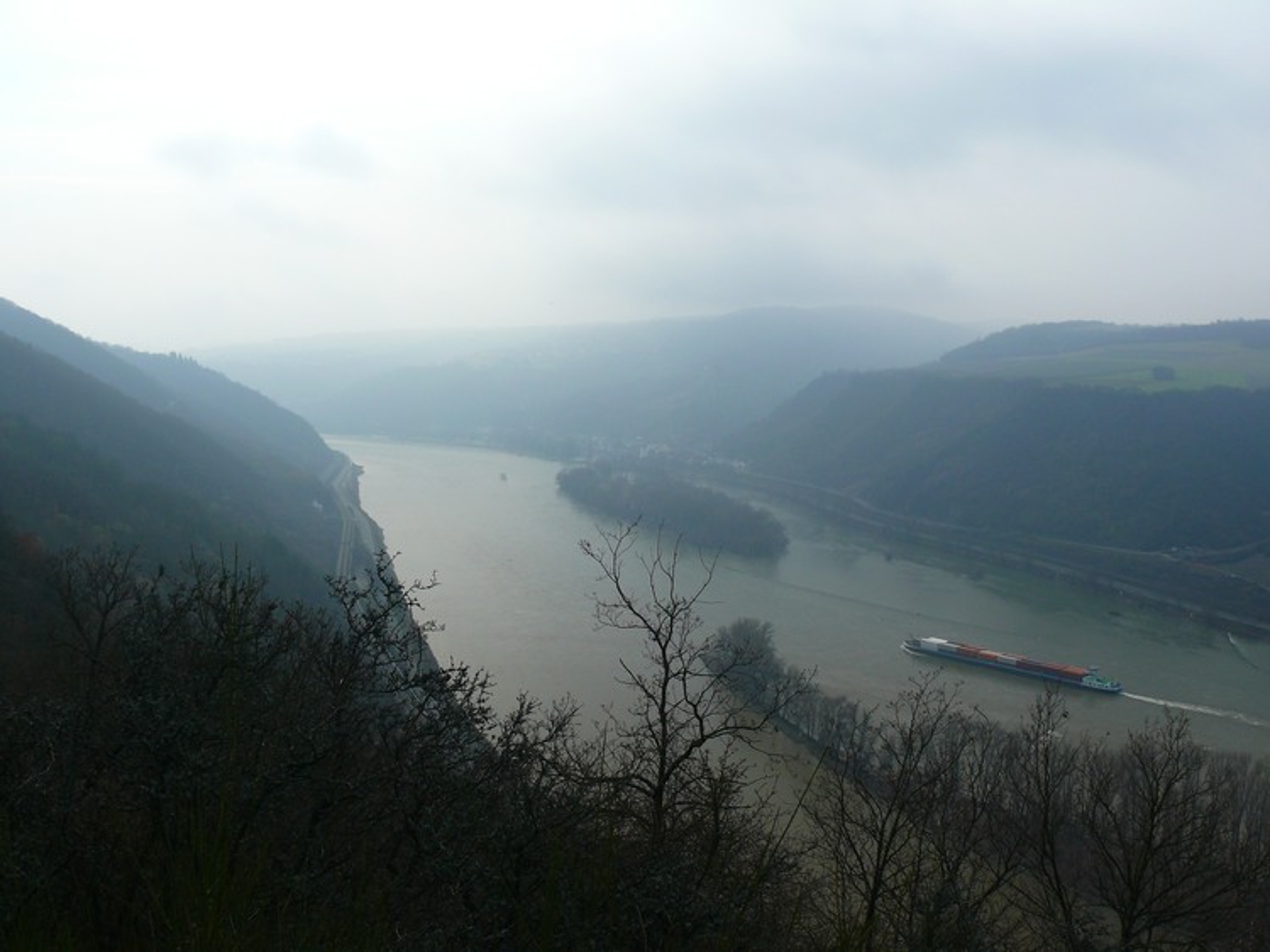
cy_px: 476
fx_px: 1284
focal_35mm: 35
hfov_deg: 52.6
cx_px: 635
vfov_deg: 40.7
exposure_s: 1/200
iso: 100
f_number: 5.6
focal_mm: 7.4
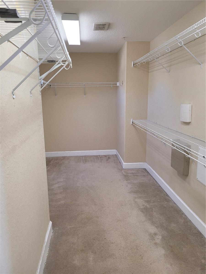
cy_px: 137
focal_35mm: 26
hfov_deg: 53.1
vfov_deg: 67.3
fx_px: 206
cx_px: 103
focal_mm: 5.4
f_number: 1.8
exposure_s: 1/120
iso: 160
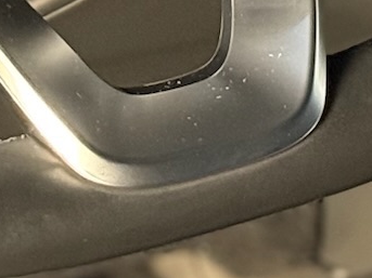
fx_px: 3083
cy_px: -383
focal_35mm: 287
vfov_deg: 5.0
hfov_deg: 6.9
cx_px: 410
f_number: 1.78
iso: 640
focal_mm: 6.76
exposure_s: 1/25
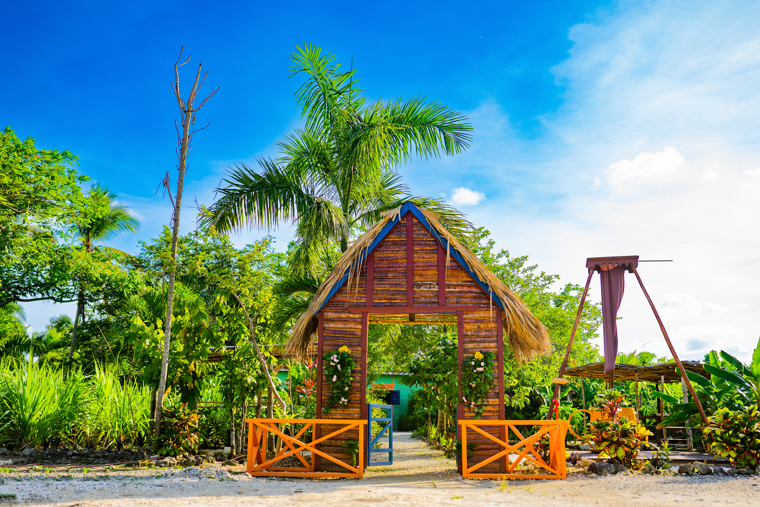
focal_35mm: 35
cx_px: 380
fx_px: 739
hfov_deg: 54.4
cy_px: 254
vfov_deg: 37.8
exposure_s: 1/2500
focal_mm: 35
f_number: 2.5
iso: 200
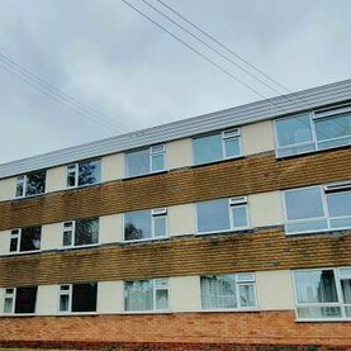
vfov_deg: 54.0
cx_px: 128
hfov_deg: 54.9
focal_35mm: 29
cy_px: 245
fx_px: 333
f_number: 2.2
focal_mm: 1.8
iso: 50
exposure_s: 1/778
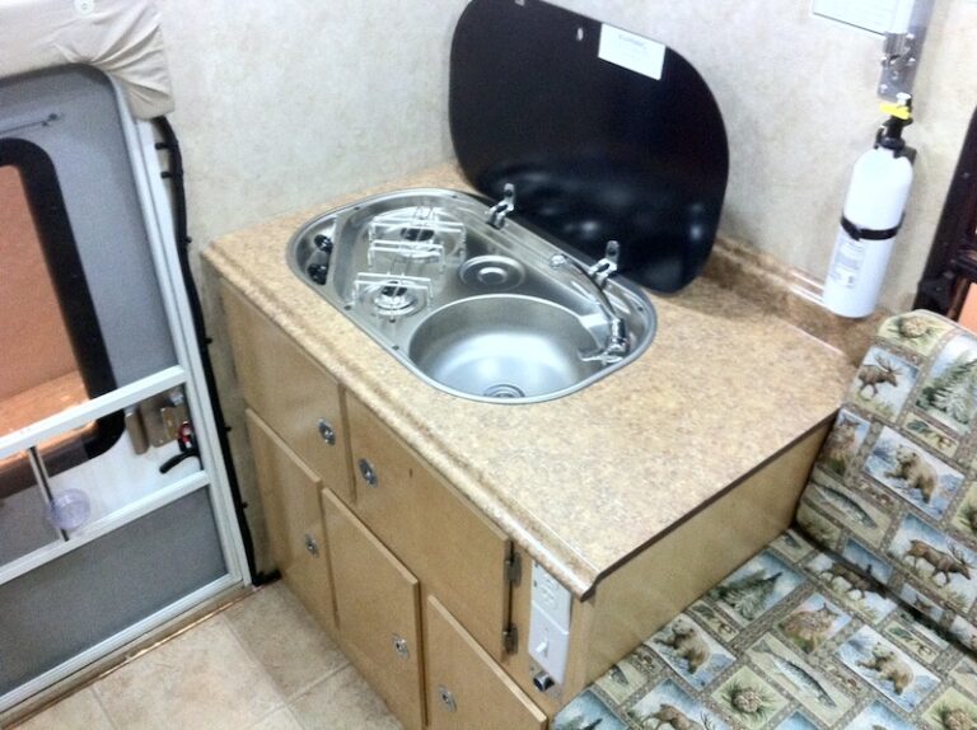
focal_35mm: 35
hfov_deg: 52.7
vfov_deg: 40.6
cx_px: 488
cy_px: 365
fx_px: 987
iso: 400
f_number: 2.8
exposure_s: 1/15
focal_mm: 3.85
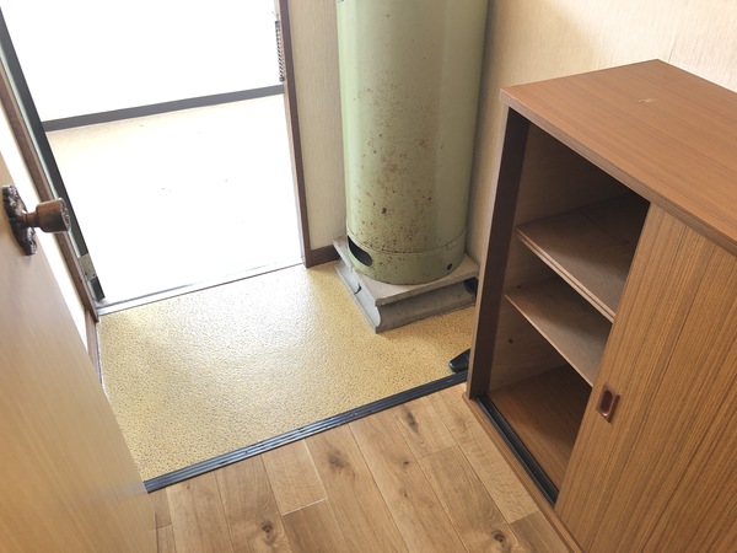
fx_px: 596
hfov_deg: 63.4
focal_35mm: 28
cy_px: 276
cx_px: 368
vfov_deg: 49.7
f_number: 1.8
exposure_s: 1/20
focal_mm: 3.99
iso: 40
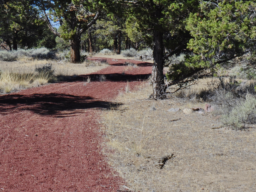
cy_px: 37
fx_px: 621
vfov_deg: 17.4
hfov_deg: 23.1
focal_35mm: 84
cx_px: 66
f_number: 9
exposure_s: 1/160
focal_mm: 28
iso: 200
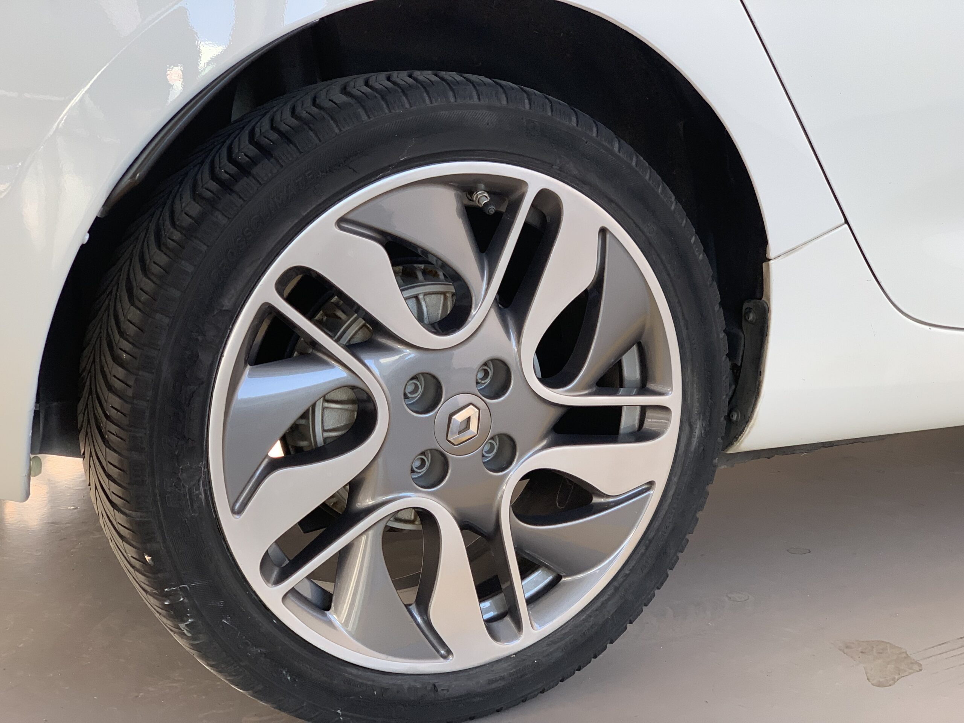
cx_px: 482
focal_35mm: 52
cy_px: 362
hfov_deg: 36.8
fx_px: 1448
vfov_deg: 28.0
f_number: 2.4
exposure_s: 1/122
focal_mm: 6
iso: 64
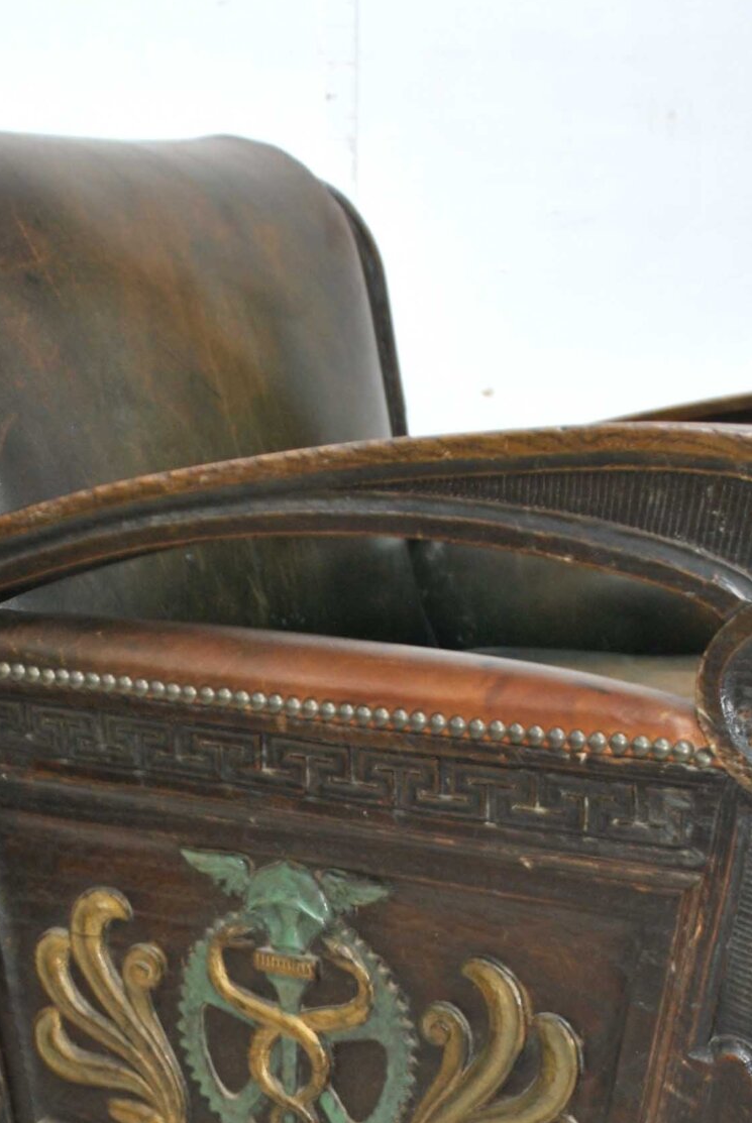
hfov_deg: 19.8
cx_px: 327
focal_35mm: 69
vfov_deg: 28.4
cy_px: 946
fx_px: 2156
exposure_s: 1/10
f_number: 3.8
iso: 200
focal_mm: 20
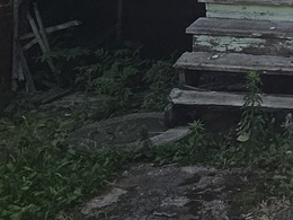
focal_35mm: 72
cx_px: 482
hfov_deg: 21.1
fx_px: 609
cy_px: -94
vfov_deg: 18.5
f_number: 2.2
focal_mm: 1.7
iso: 32
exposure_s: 1/713
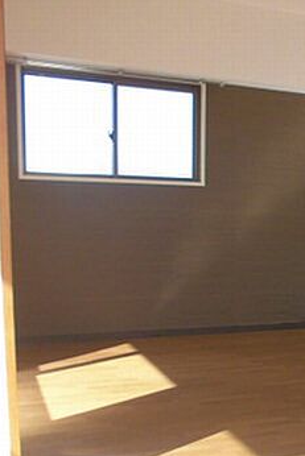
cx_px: 326
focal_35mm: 50
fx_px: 635
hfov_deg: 25.3
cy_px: 314
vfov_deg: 39.0
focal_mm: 4.6
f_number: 3.5
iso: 100
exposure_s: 1/125
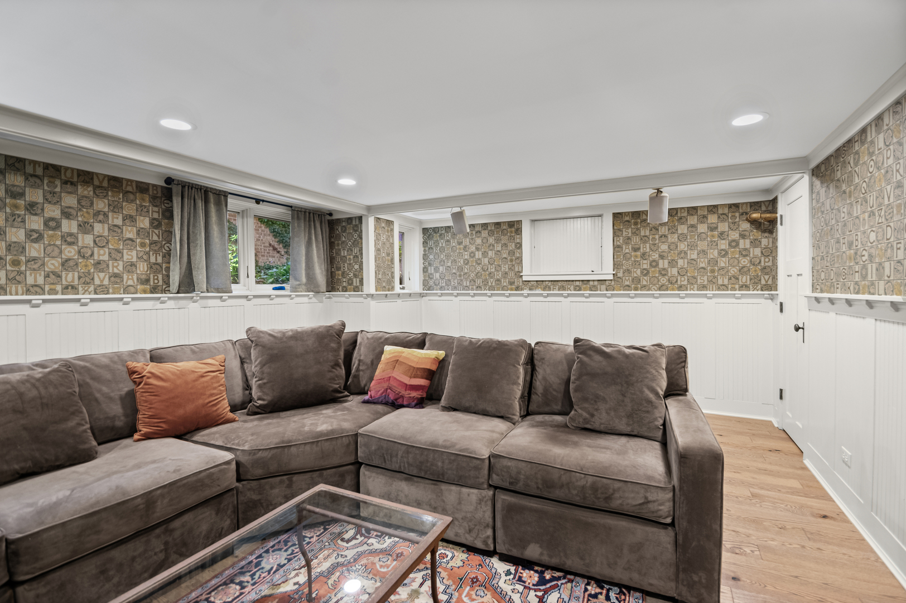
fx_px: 377
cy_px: 302
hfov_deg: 100.4
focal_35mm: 15
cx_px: 453
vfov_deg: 77.2
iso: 400
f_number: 8
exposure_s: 1/1.67
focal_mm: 10
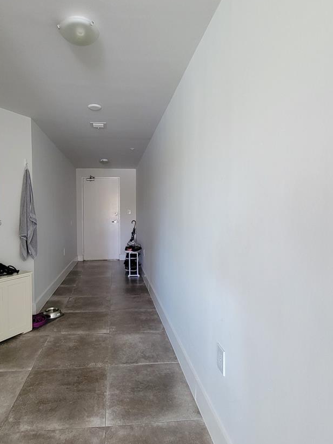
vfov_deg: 84.7
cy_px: 223
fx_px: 244
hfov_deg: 68.4
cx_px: 144
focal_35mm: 19
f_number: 2.2
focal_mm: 2.2
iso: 320
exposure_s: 1/40
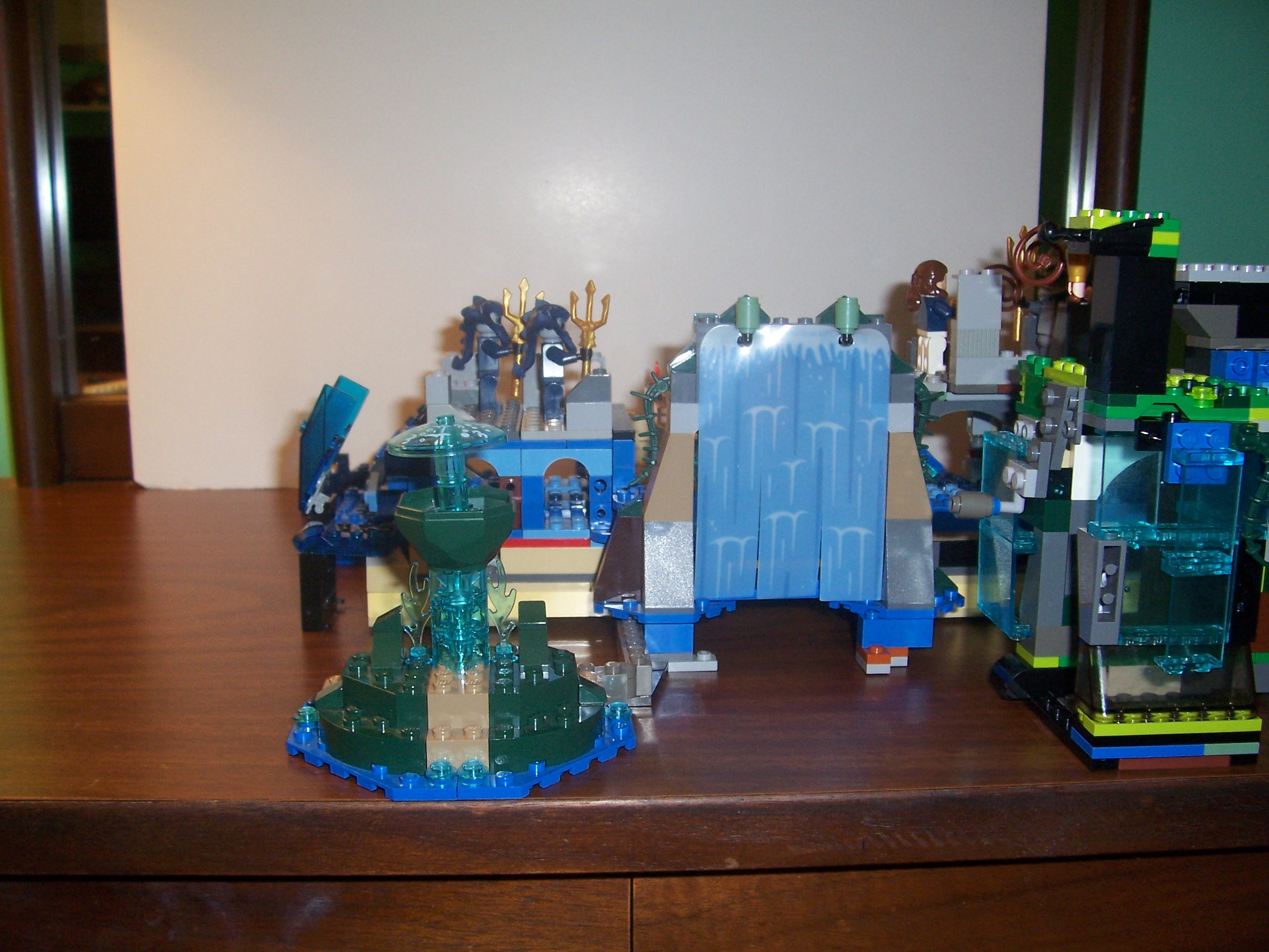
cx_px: 634
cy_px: 476
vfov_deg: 41.8
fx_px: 1246
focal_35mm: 34
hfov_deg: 54.0
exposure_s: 1/60
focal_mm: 5.6
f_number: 2.7
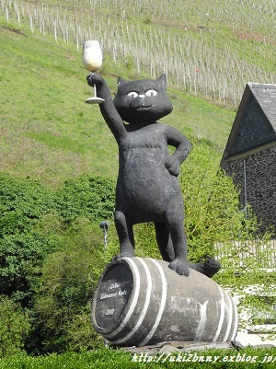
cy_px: 151
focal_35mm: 141
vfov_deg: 14.0
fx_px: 1501
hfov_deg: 10.5
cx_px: 122
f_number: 4.5
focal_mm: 25.4
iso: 100
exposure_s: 1/400
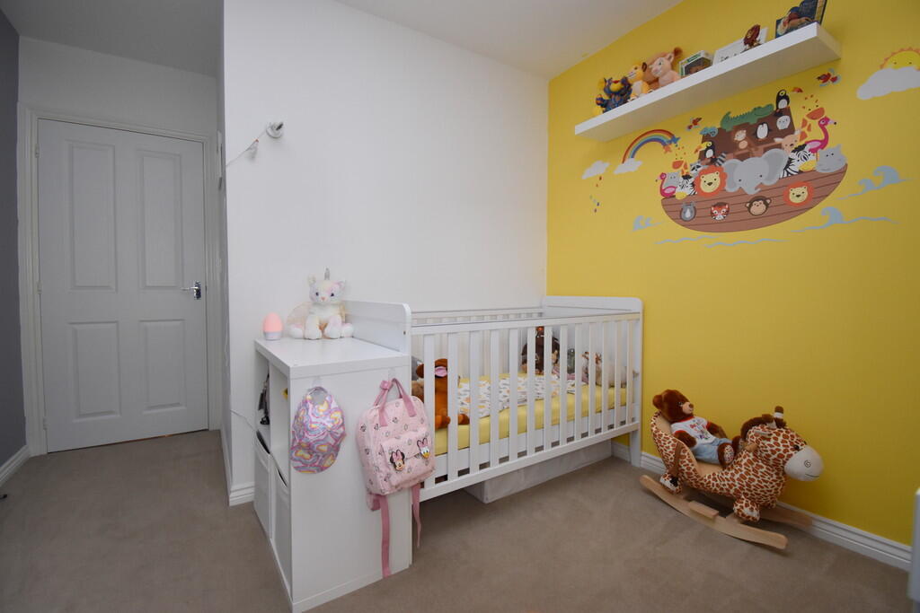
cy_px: 306
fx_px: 383
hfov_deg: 100.4
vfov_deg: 77.3
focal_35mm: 15
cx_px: 460
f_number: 4.5
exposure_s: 1/160
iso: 800
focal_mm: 10
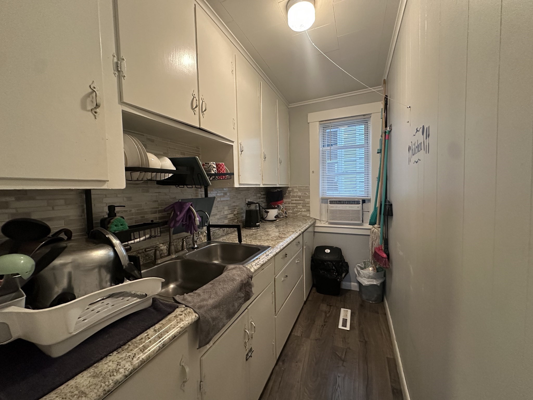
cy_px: 200
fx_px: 216
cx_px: 266
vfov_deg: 85.7
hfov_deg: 102.1
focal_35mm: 14
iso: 640
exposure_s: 1/60
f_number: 2.2
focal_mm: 2.22
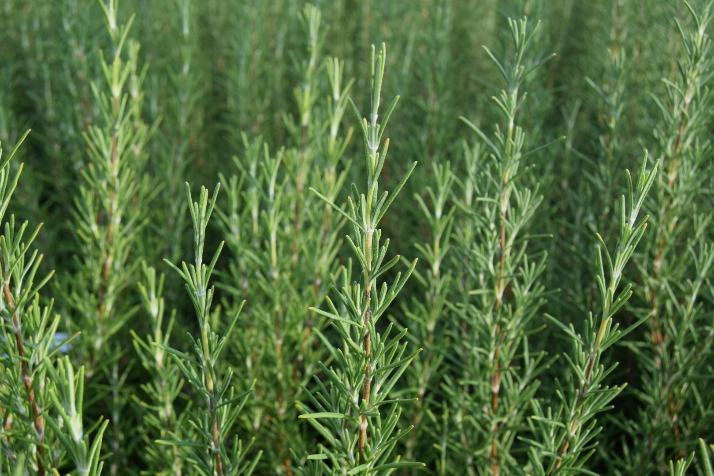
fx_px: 892
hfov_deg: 43.6
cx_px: 357
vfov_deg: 29.9
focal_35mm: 45
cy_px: 238
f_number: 8
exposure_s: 1/250
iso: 280
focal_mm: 30
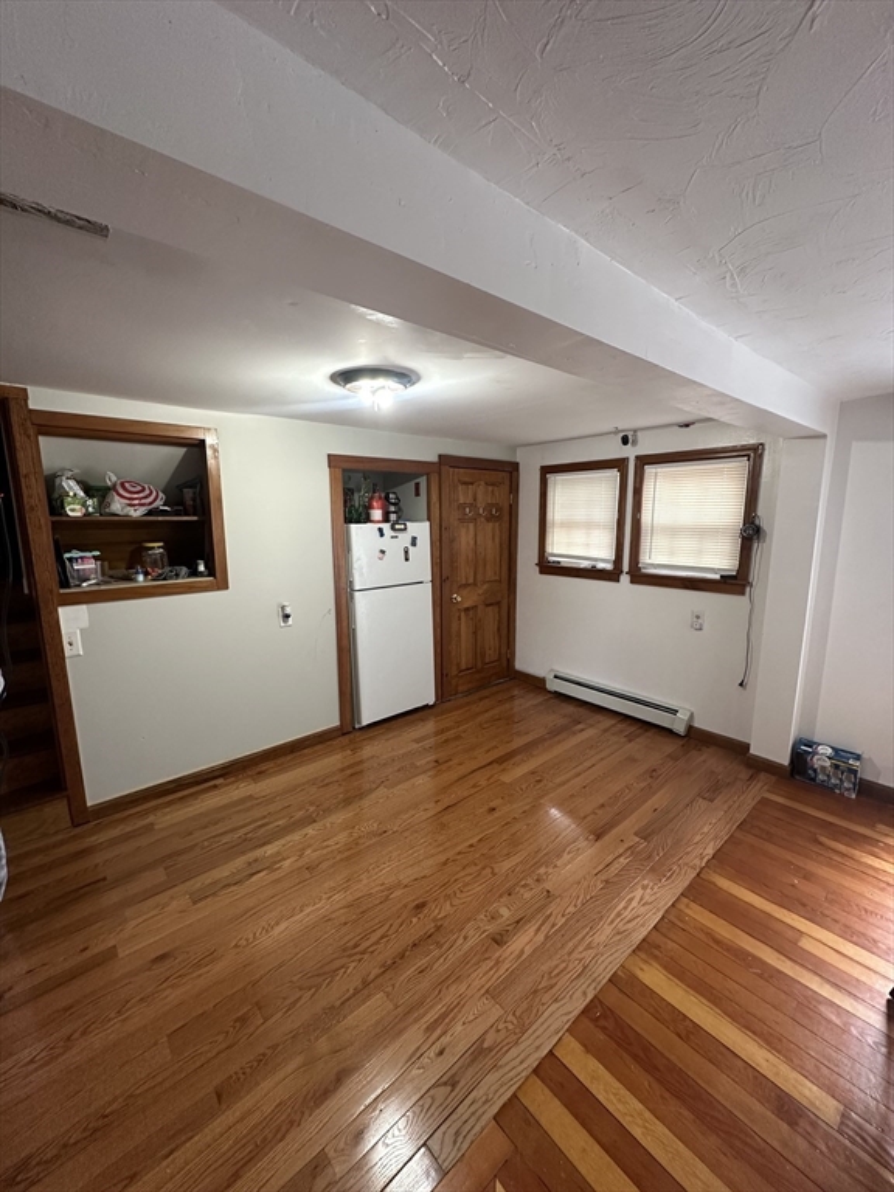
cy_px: 596
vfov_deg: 102.1
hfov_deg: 85.7
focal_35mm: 14
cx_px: 447
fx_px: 482
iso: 200
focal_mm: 2.22
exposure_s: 1/60
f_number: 2.2
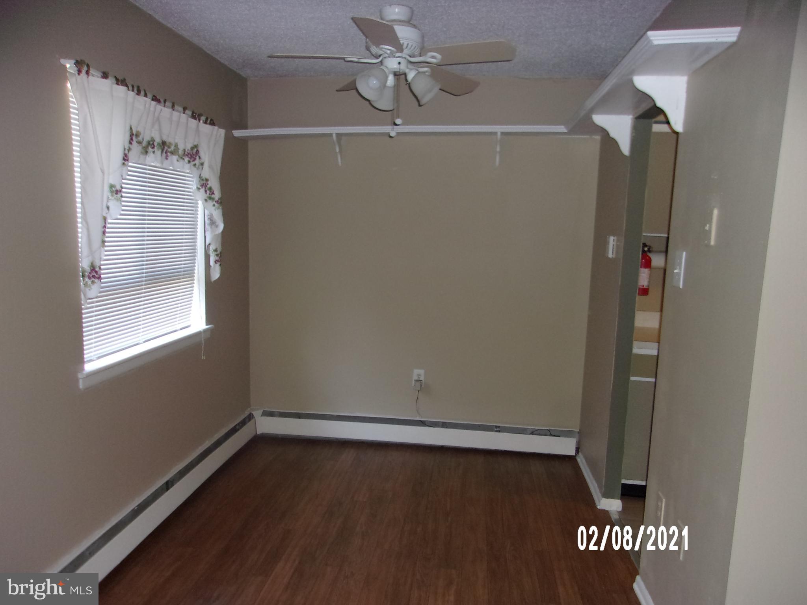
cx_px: 404
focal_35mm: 27
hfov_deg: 65.3
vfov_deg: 51.4
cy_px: 302
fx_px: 629
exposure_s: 1/34
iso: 200
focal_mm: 4.9
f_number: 3
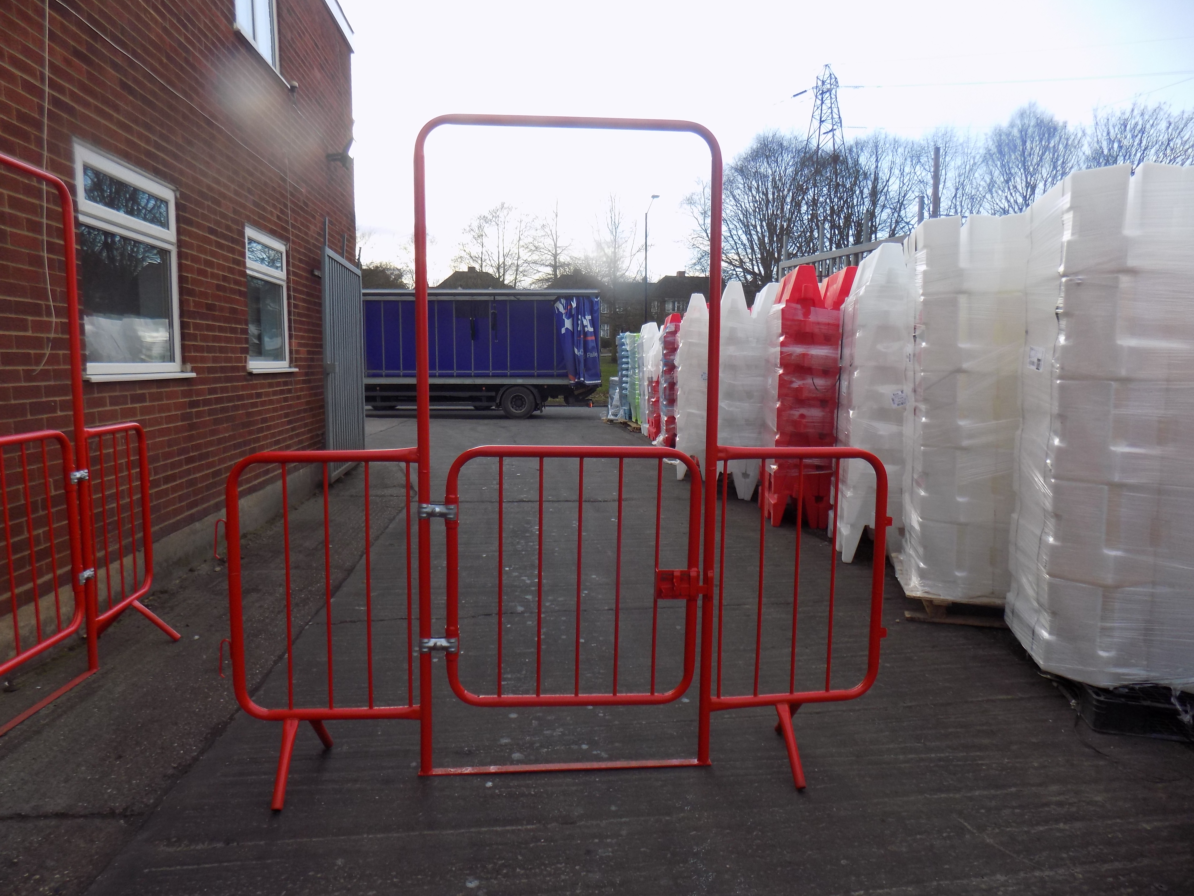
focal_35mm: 23
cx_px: 597
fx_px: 793
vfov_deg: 58.9
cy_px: 448
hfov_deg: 73.9
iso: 80
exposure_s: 1/125
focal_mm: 4
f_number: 3.1
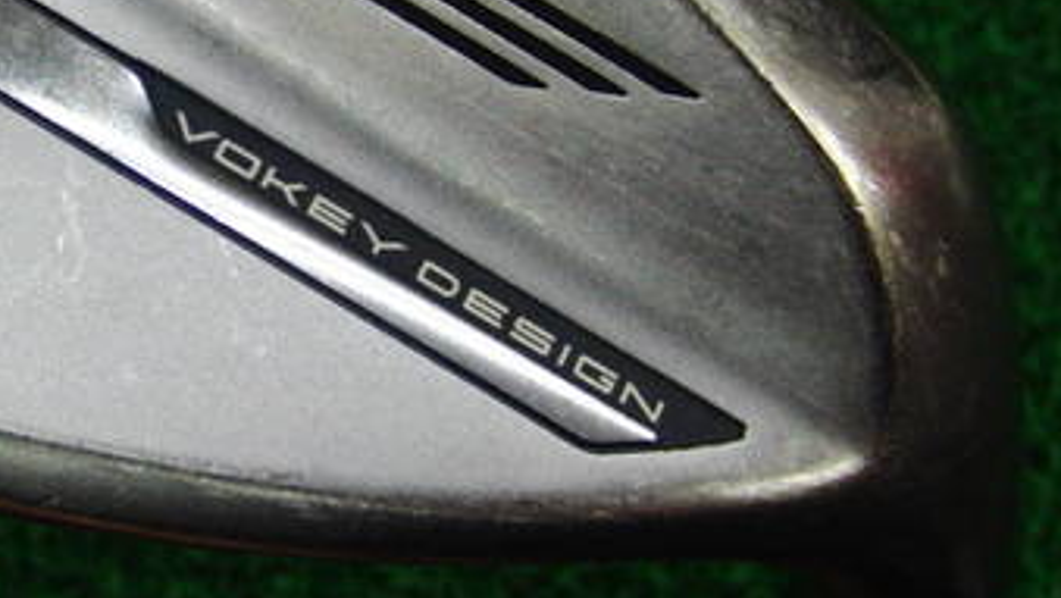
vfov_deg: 15.7
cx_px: 138
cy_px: 56
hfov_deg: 27.0
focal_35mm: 76
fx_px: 2139
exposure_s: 1/80
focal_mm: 6.42
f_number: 3.6
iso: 320
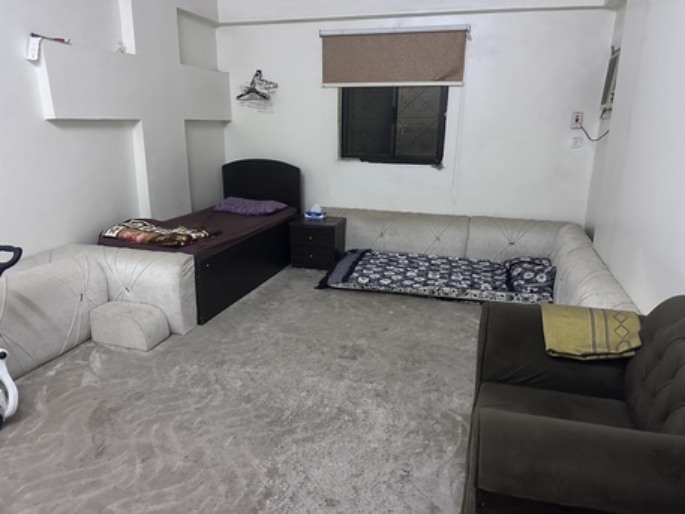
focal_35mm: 24
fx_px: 475
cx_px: 342
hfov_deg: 71.6
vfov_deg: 56.8
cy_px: 257
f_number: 1.78
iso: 1000
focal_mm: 6.86
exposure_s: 1/40
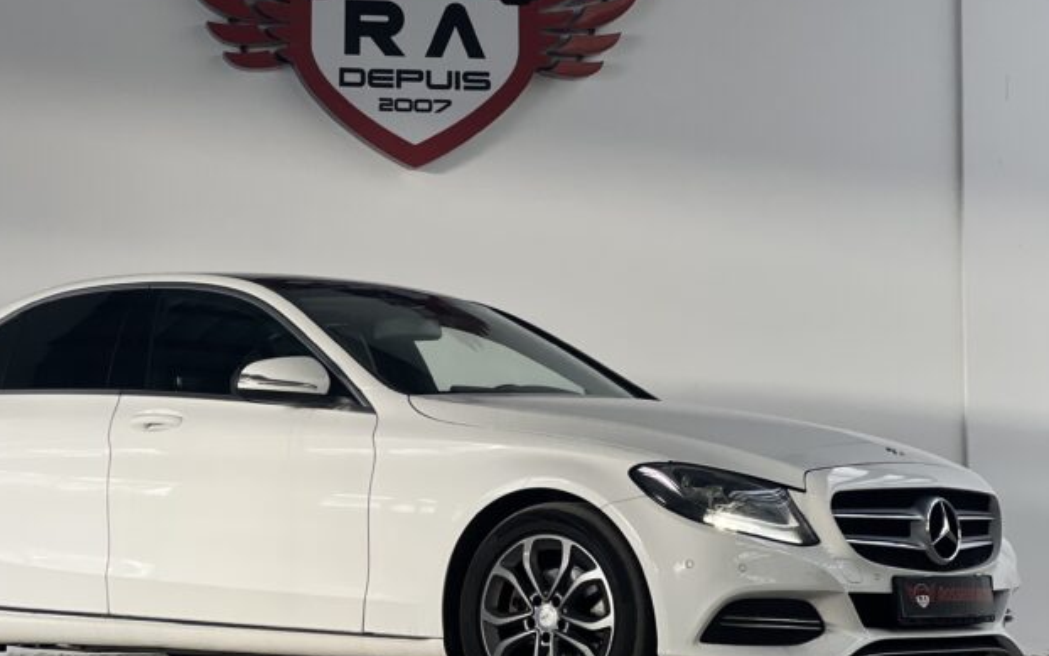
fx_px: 3002
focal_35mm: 105
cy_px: 238
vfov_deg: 12.5
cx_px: 412
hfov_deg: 19.8
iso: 250
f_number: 2.8
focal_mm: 9
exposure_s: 1/74
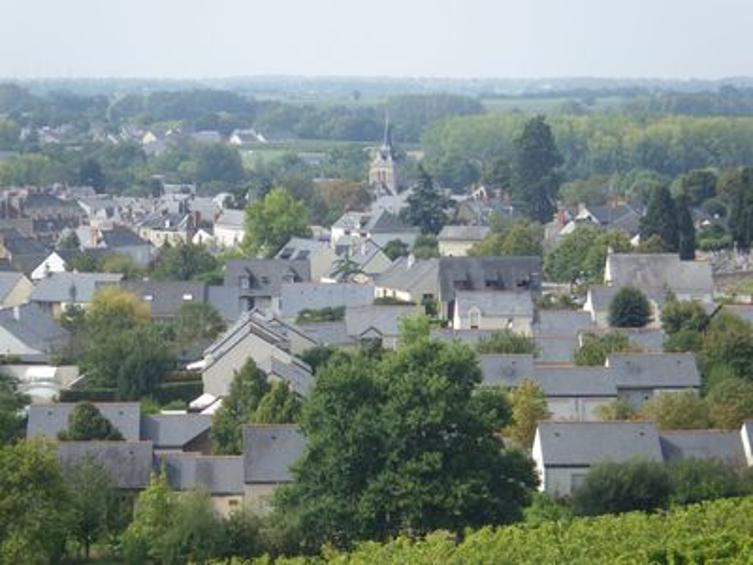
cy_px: 282
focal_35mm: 140
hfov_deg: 14.1
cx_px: 376
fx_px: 3045
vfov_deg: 10.6
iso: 125
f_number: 5.5
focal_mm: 25
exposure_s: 1/320
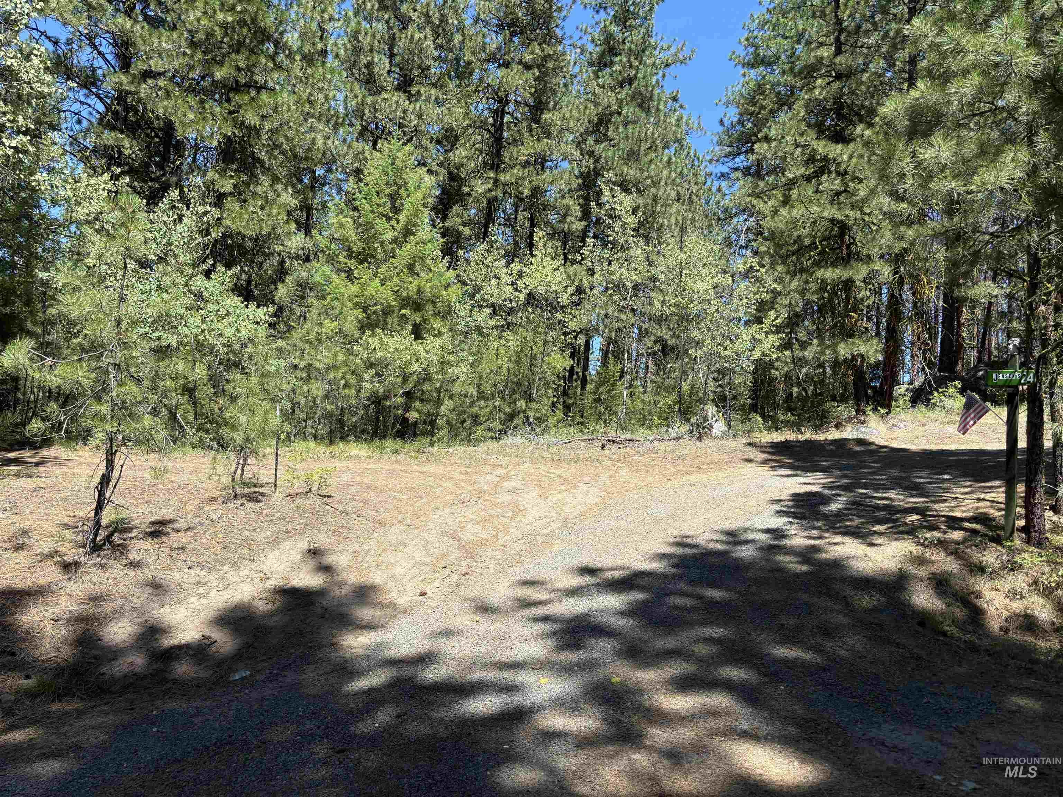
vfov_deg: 53.1
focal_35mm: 26
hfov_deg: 67.3
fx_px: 798
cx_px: 532
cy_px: 398
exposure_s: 1/1362
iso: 50
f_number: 1.6
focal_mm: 5.96
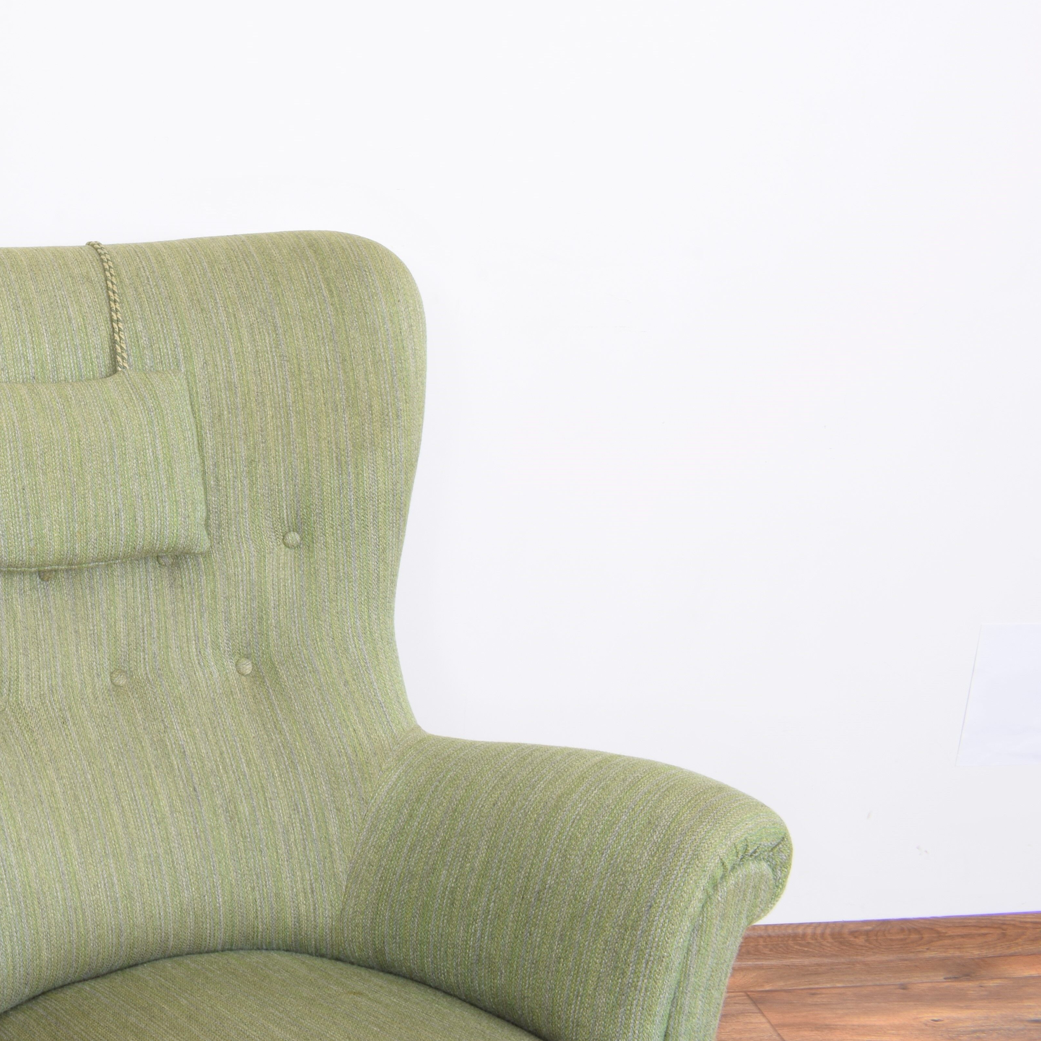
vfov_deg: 39.0
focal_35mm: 43
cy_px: 401
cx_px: 110
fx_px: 1463
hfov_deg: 36.8
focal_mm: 18
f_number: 22
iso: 100
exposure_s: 4
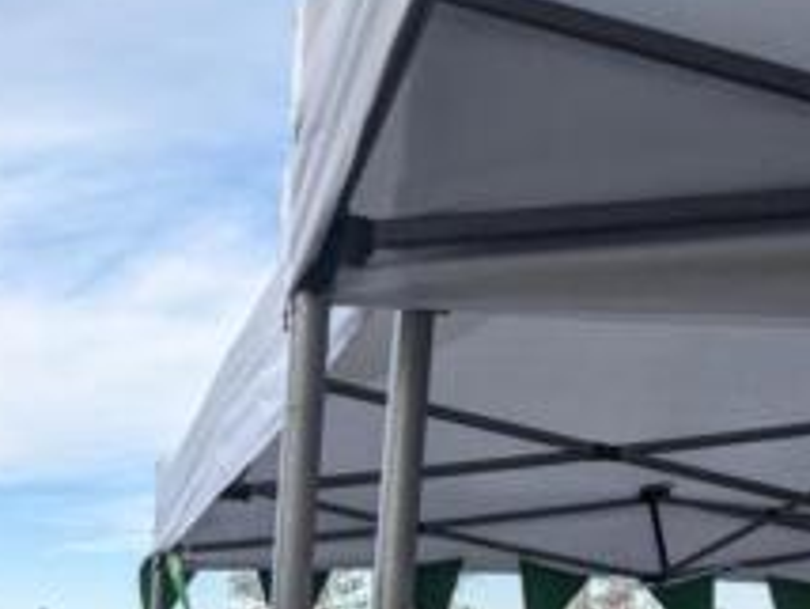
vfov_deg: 22.2
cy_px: 656
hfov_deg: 30.1
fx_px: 1476
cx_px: 193
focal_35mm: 63
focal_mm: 4.38
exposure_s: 1/2347
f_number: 1.73
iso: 80
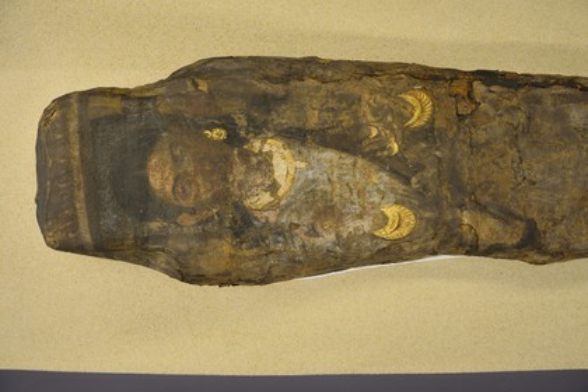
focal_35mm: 24
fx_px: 392
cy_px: 196
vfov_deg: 53.1
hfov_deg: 73.7
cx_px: 294
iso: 1000
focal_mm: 24
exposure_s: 1/20
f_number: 7.1
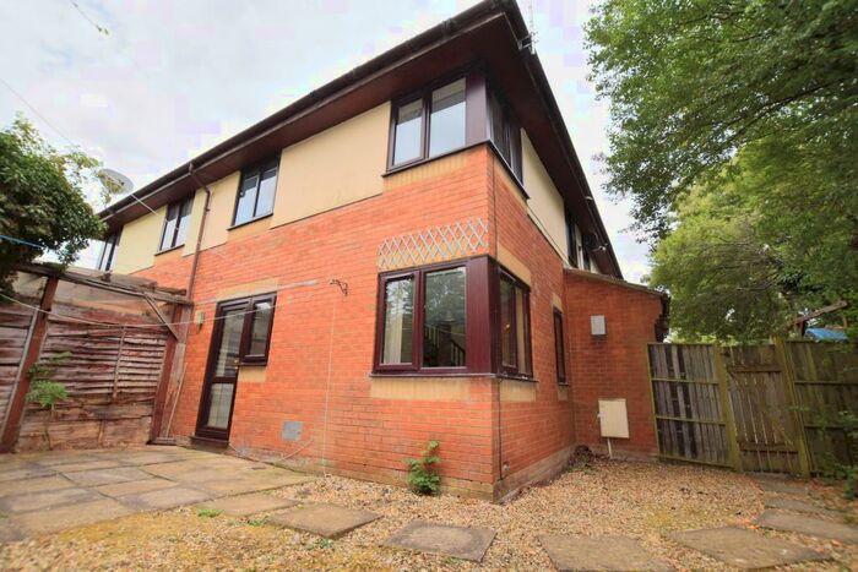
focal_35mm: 15
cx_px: 429
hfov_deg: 100.4
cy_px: 286
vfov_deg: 77.4
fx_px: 358
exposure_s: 1/160
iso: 100
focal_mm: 10
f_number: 6.3
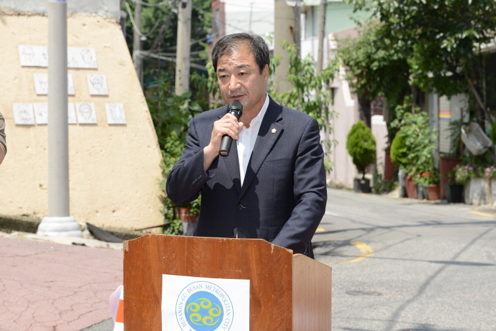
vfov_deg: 11.2
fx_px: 1695
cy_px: 165
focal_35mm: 123
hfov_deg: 16.6
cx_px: 253
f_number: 10
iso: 250
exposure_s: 1/250
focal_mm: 116
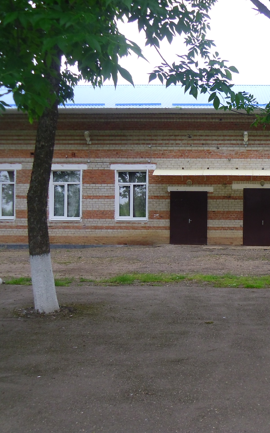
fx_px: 518
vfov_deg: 45.3
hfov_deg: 28.5
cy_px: 216
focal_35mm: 44
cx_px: 219
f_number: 3.3
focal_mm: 5.6
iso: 80
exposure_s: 1/173
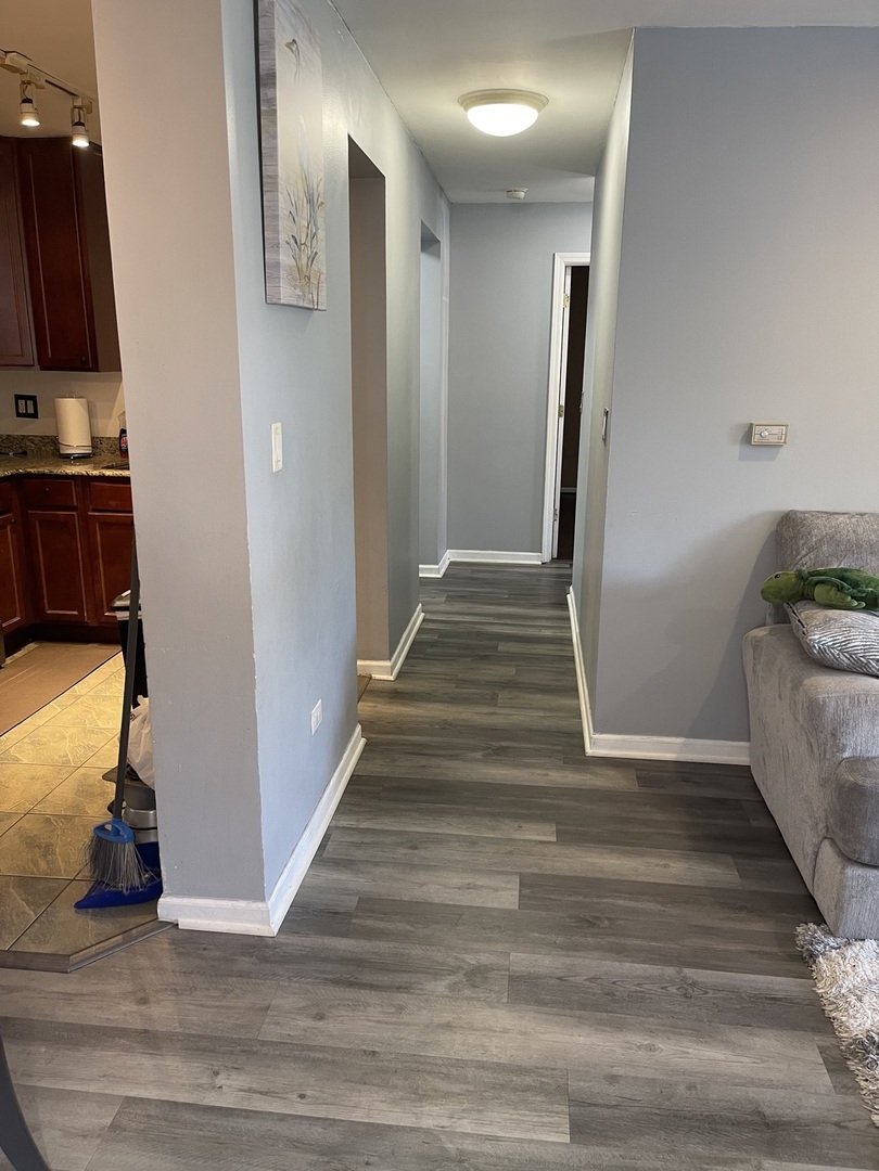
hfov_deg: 54.9
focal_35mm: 25
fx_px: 846
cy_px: 586
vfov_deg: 69.4
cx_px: 440
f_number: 1.6
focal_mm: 5.1
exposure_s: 1/60
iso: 125
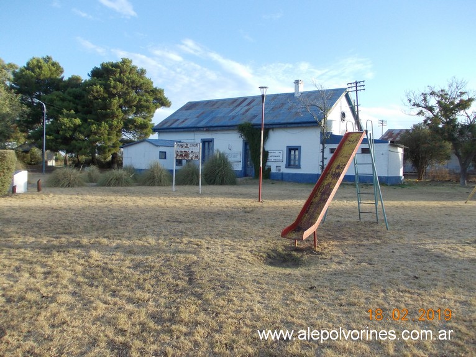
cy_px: 178
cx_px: 238
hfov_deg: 63.5
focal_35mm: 28
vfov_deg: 49.7
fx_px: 385
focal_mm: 4
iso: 80
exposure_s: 1/400
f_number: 2.7
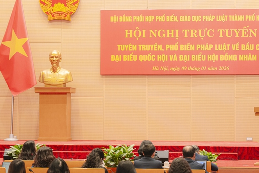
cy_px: 80
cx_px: 163
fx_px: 762
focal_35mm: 106
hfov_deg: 19.3
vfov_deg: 12.9
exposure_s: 1/160
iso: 2000
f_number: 4
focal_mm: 74
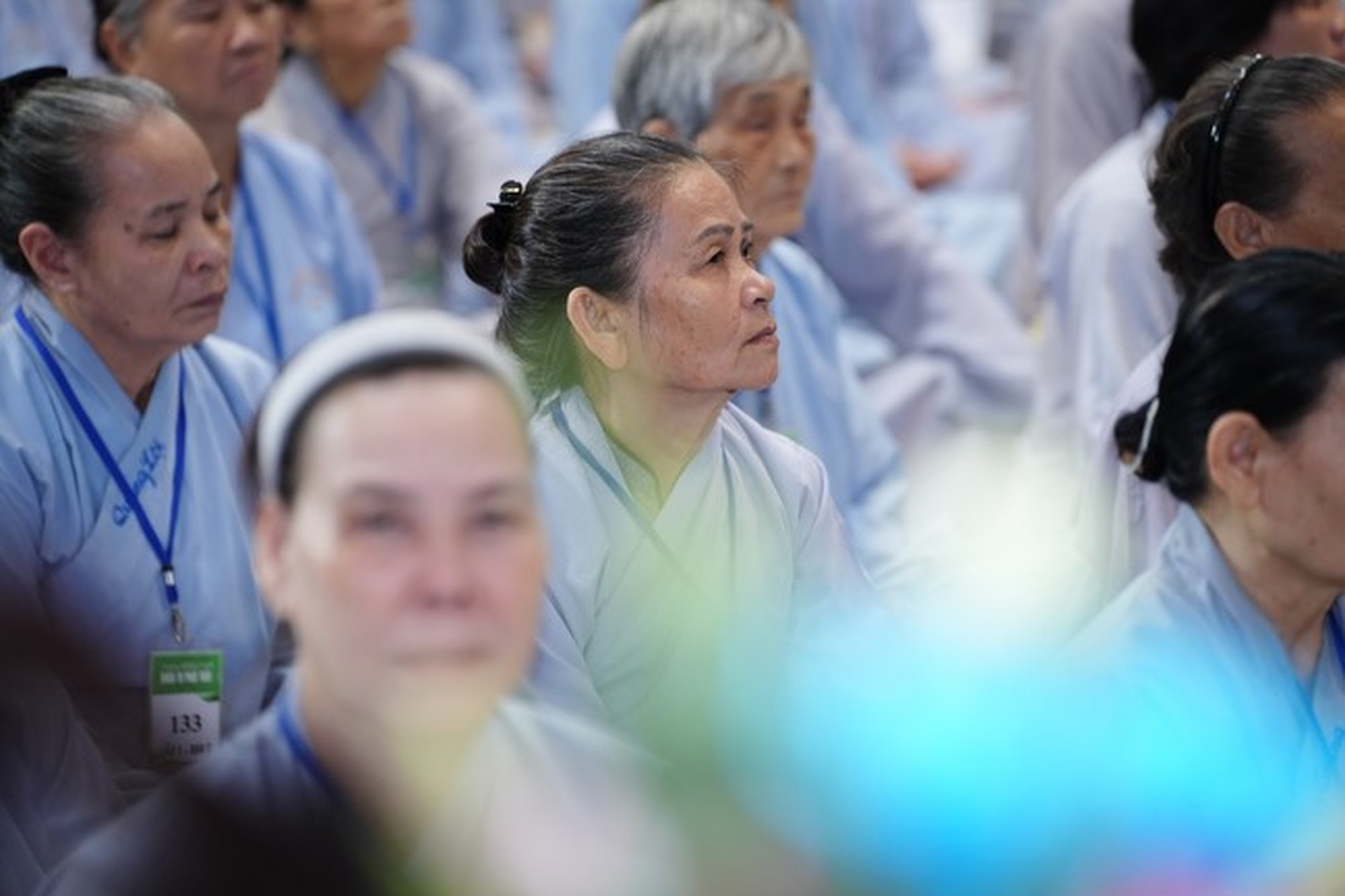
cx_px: 672
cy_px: 448
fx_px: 5602
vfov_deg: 9.1
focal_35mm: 150
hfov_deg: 13.7
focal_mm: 150
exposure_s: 1/160
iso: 2000
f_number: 2.8
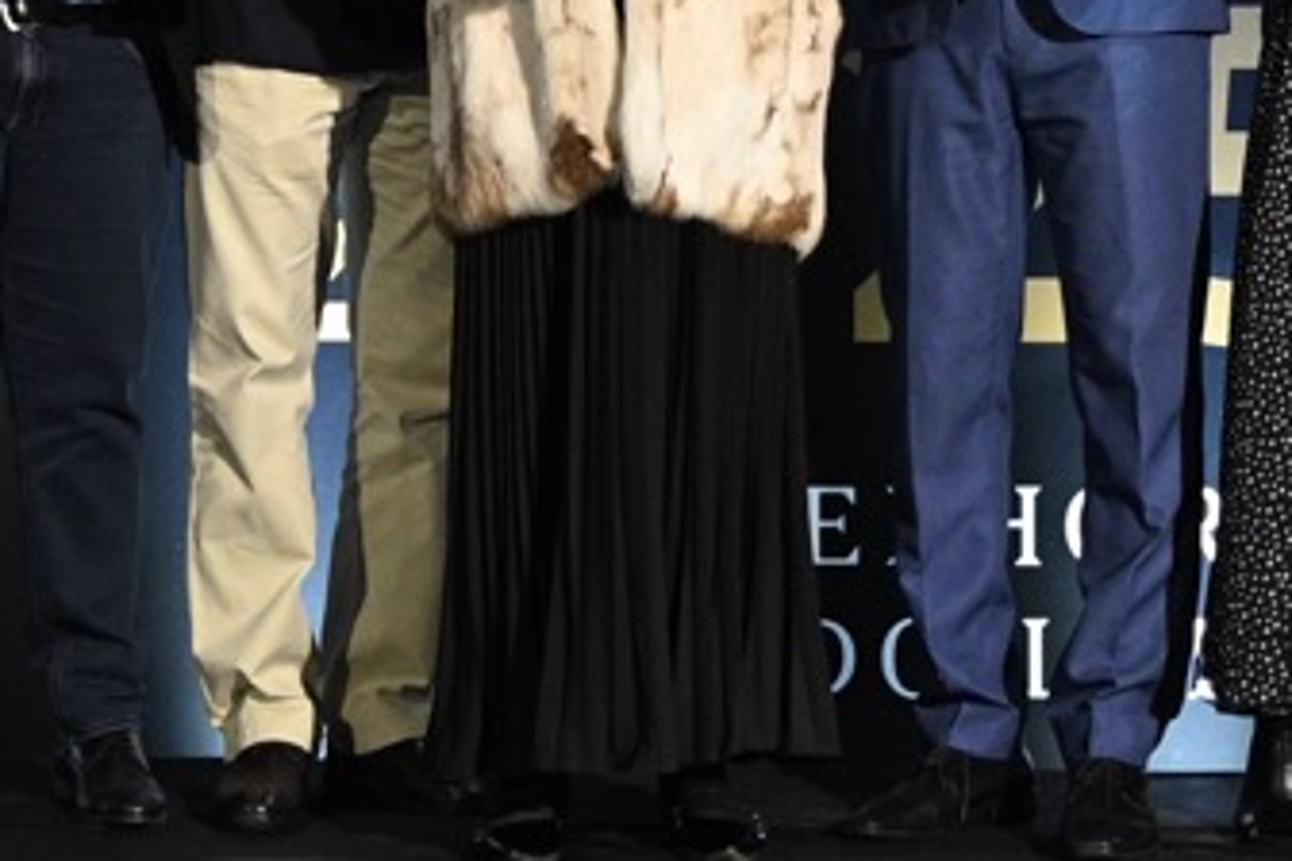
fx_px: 4845
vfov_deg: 9.9
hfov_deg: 15.2
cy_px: -407
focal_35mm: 135
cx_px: 700
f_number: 2.8
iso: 2500
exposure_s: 1/125
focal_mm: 28
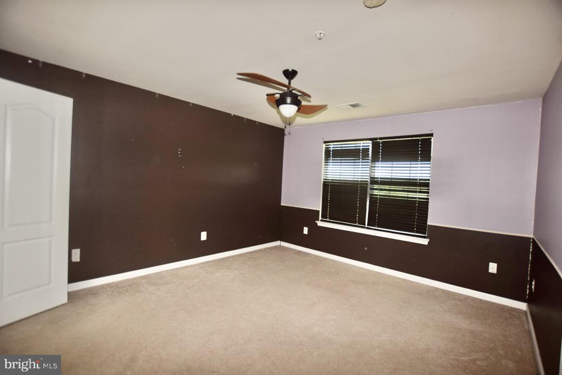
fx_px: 234
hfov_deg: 100.4
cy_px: 188
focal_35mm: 15
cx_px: 281
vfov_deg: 77.4
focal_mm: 10
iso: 200
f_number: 3.5
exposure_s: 1/200
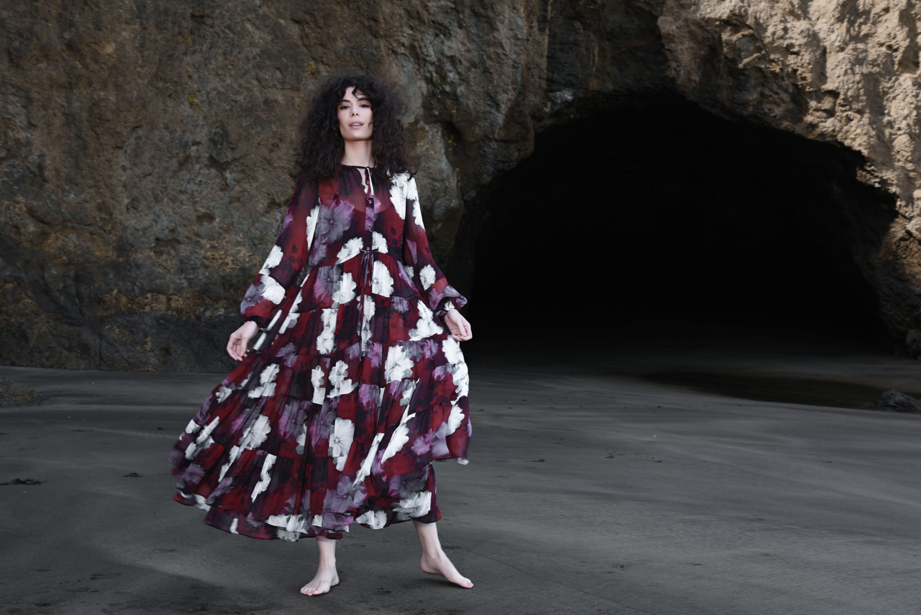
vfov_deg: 28.1
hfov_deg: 41.1
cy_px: 308
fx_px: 1228
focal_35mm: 48
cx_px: 460
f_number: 9
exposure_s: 1/100
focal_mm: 48
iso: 250
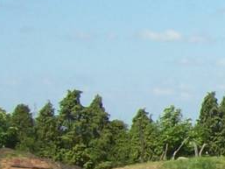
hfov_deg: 7.9
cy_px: 147
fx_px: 1457
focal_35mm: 224
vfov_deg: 6.6
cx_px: 622
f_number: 4.8
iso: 80
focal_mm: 6
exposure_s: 1/511
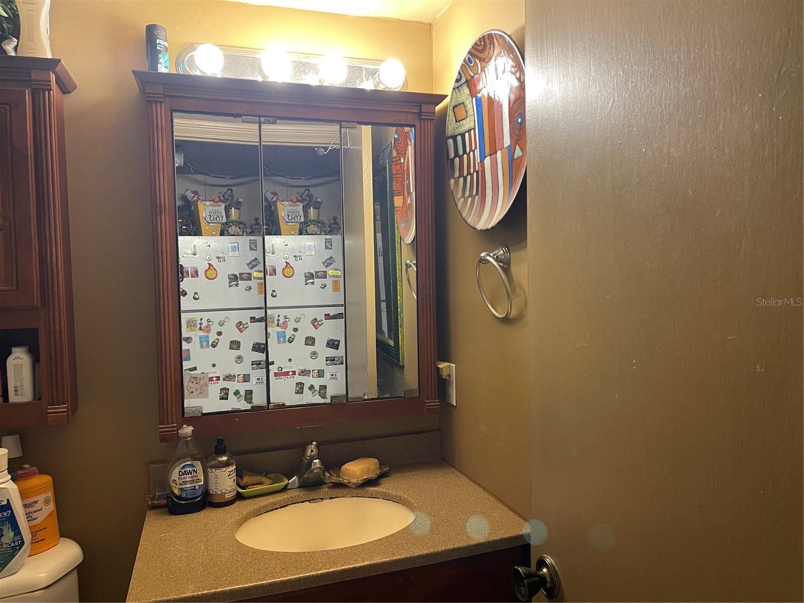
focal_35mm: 25
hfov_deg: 69.4
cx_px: 402
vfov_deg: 54.9
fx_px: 581
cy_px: 302
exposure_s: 1/60
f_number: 1.6
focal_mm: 5.1
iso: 200
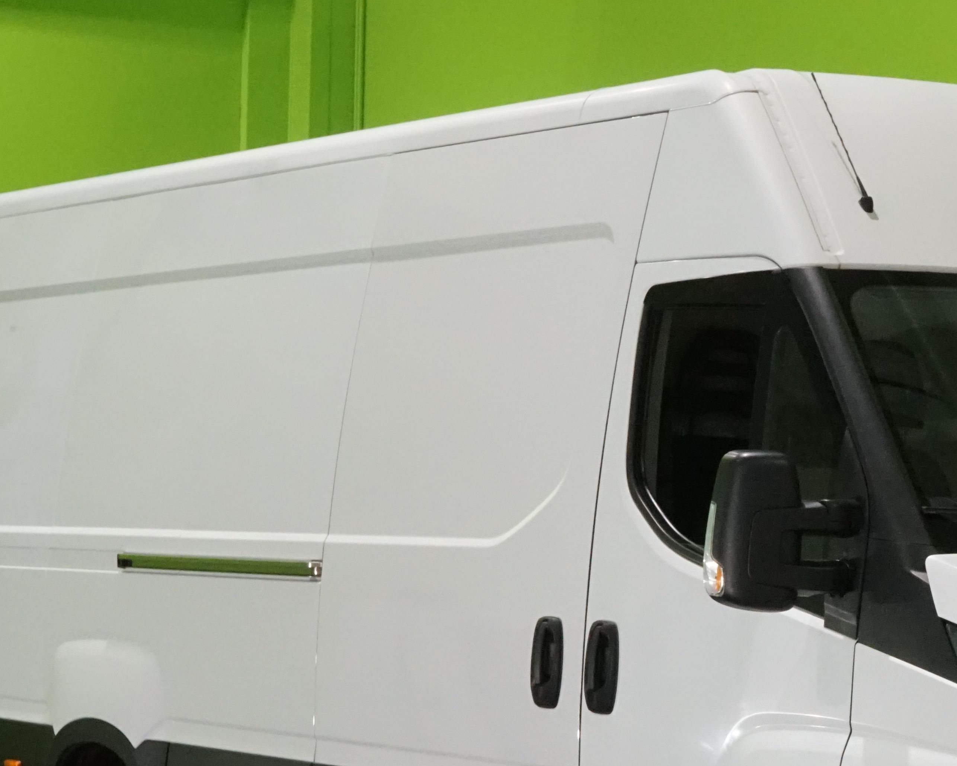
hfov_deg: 15.0
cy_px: 629
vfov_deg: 12.1
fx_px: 3597
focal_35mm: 127
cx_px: 813
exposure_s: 1/25
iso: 6400
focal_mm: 58
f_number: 25
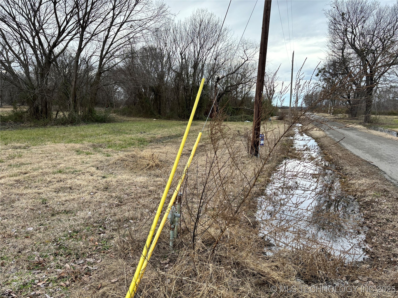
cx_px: 199
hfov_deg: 67.3
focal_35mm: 26
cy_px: 149
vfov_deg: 53.1
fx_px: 299
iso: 50
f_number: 1.6
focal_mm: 5.96
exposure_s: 1/430
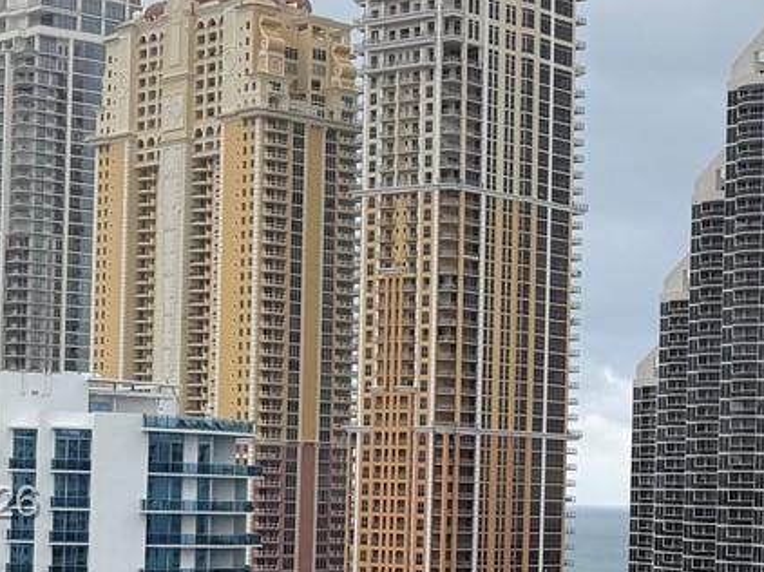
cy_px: 505
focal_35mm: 91
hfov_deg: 20.2
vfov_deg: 16.0
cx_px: 923
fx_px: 2007
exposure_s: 1/840
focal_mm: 6.76
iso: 80
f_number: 1.78
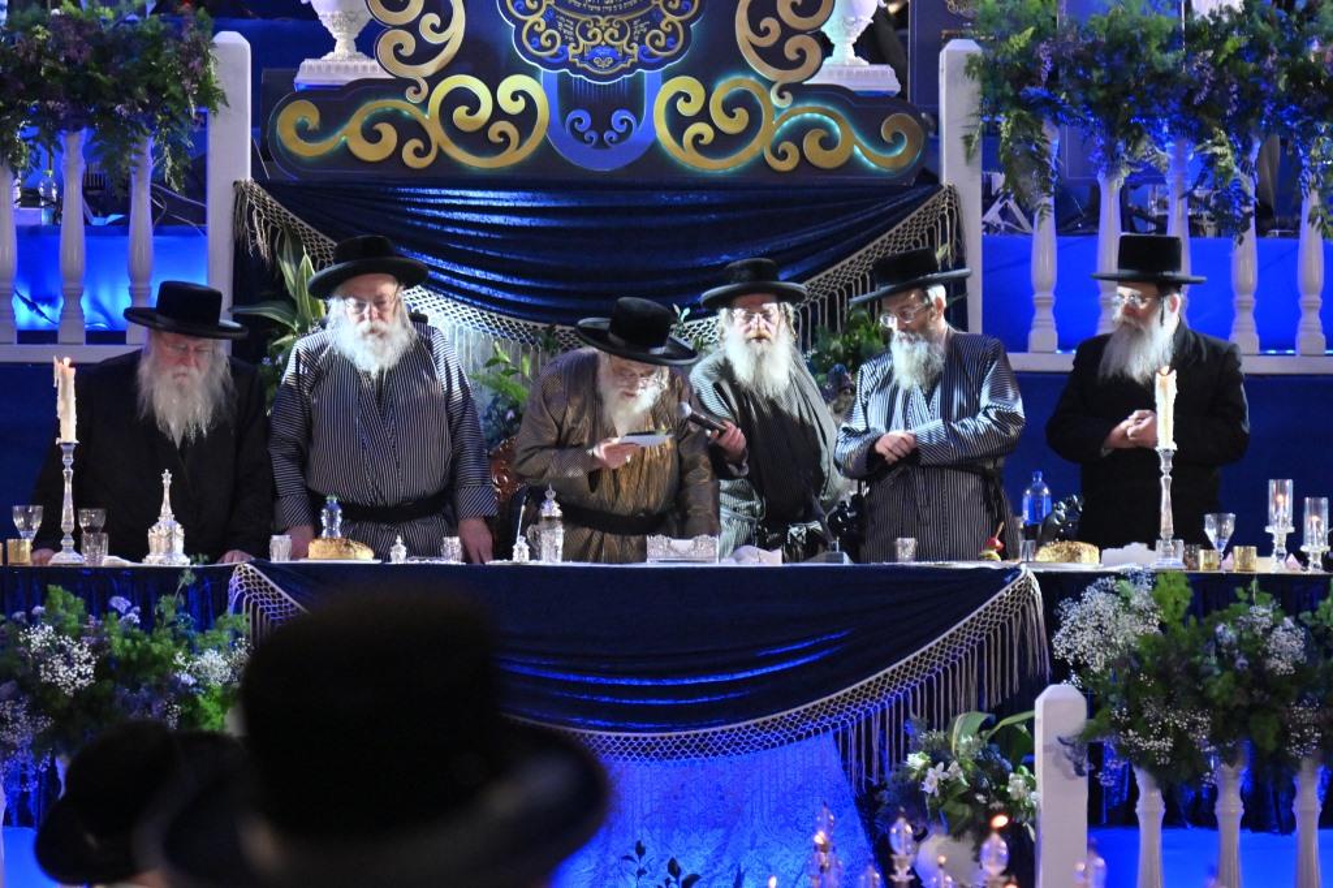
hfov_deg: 11.4
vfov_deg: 7.6
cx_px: 666
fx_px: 6662
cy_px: 444
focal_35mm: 180
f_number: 4
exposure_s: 1/320
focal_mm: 120
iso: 1250
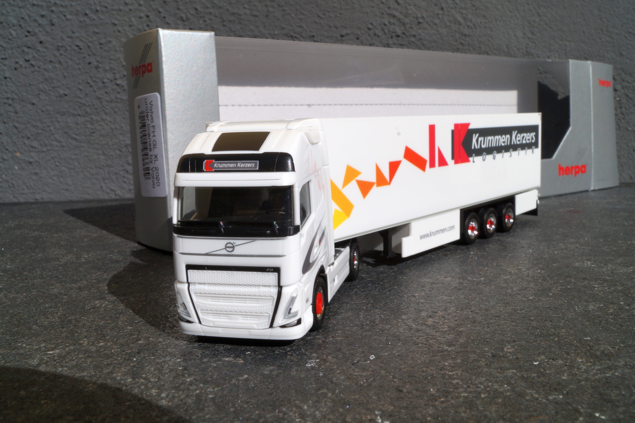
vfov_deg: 36.8
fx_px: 635
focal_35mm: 36
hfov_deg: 53.2
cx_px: 318
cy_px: 212
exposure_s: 1/100
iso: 100
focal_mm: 24
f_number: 22
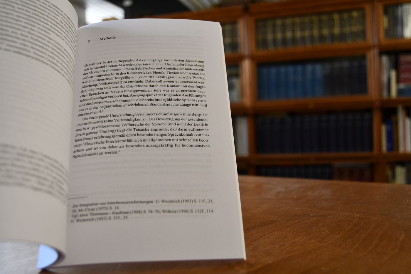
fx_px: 388
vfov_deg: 38.9
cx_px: 206
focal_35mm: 34
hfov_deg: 55.8
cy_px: 137
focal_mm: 23
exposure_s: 1/250
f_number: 3.8
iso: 800
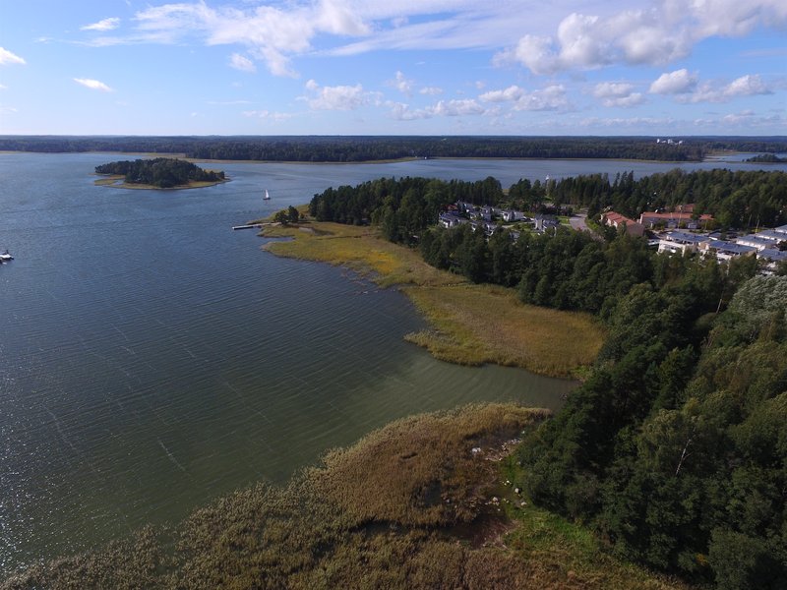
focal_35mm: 20
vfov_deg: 66.0
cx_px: 394
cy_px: 295
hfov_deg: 81.7
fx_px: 455
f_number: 2.8
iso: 100
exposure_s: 1/1506
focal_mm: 3.61
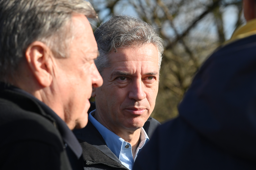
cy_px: 85
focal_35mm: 165
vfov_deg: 8.3
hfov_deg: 12.5
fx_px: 1173
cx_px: 128
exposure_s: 1/2000
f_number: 9
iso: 1600
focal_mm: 165
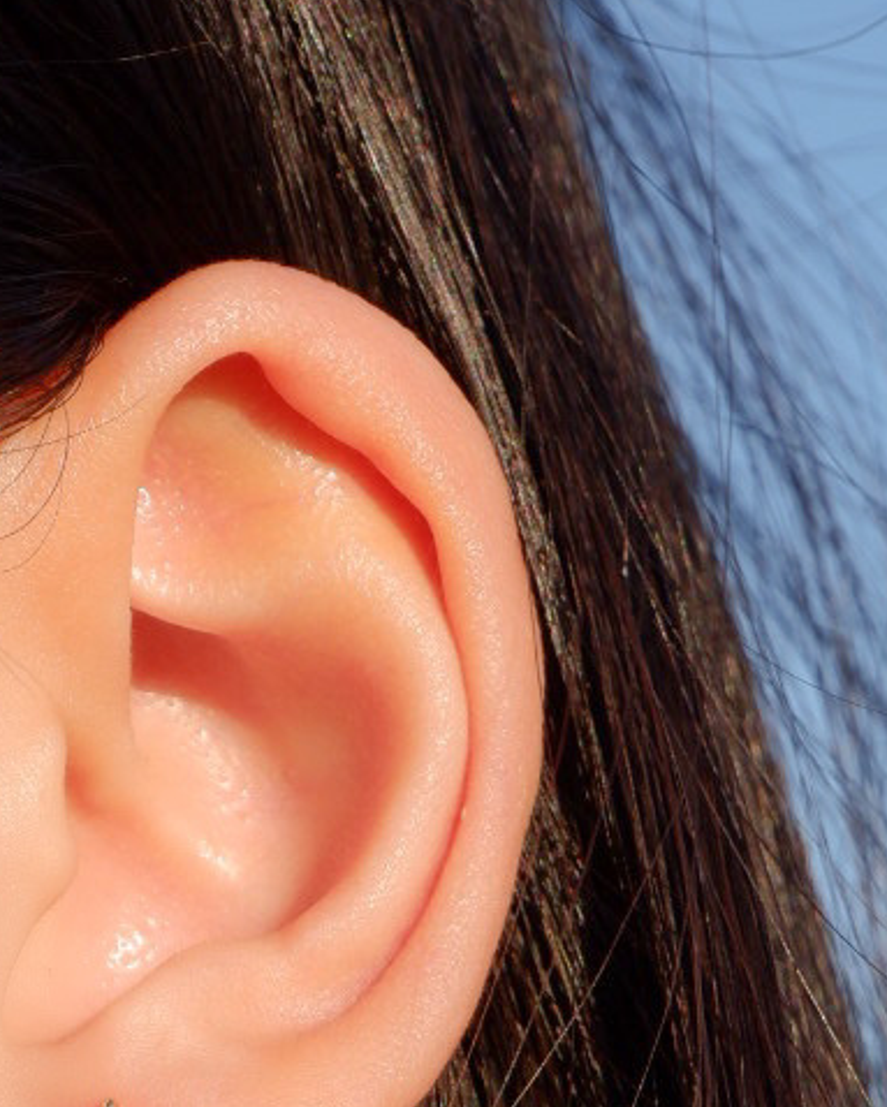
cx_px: 39
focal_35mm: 237
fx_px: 7770
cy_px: 1283
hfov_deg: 6.5
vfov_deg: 8.1
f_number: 7.1
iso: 200
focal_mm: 45
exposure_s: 1/450
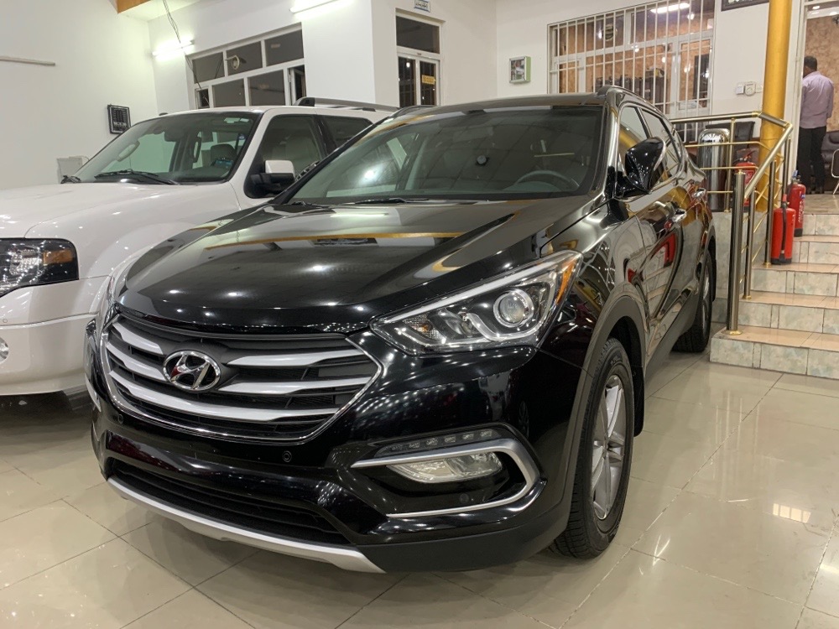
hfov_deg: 67.3
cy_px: 314
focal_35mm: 26
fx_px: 630
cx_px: 420
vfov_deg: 53.1
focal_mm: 4.25
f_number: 1.8
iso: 200
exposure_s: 1/60
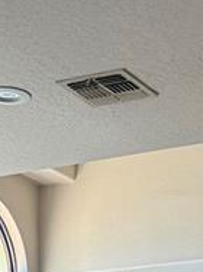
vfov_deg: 11.1
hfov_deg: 9.6
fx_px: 1206
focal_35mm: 154
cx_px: 113
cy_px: 618
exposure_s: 1/121
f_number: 1.78
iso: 200
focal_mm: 6.76
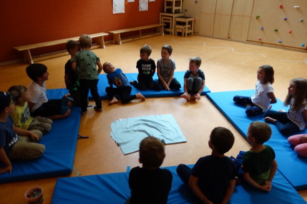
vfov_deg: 46.4
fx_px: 239
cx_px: 154
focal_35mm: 28
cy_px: 102
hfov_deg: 65.5
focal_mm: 10.4
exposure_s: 1/30
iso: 250
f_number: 1.8
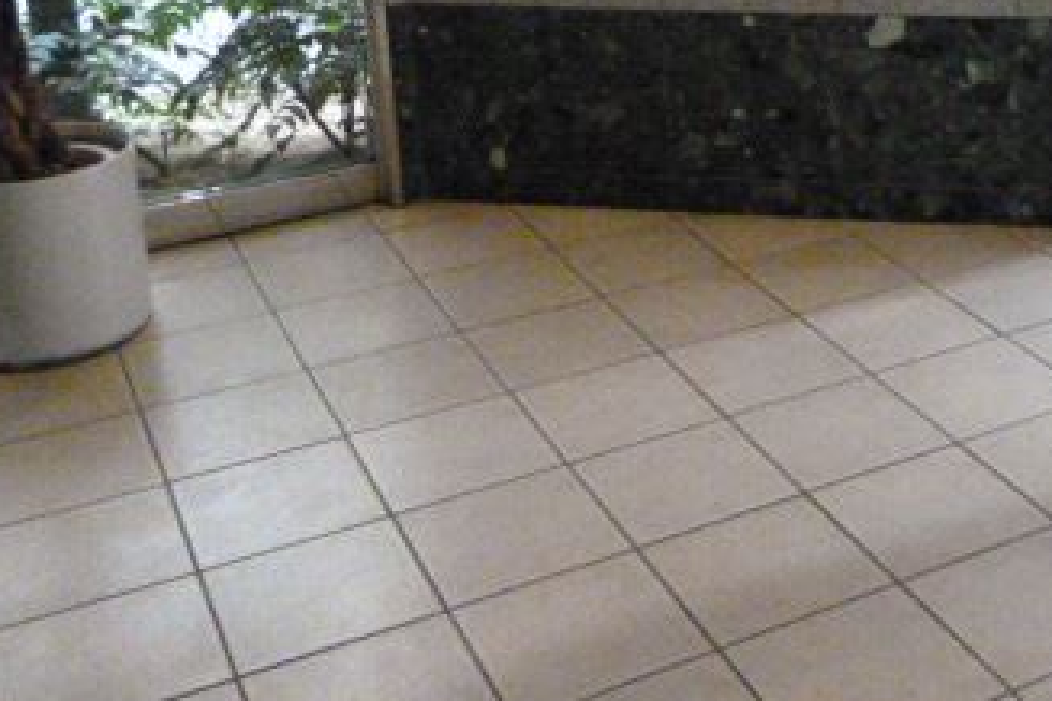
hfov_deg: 33.6
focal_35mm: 57
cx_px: 894
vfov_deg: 22.7
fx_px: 1666
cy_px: -19
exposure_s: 1/30
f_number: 3.1
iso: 1600
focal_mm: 5
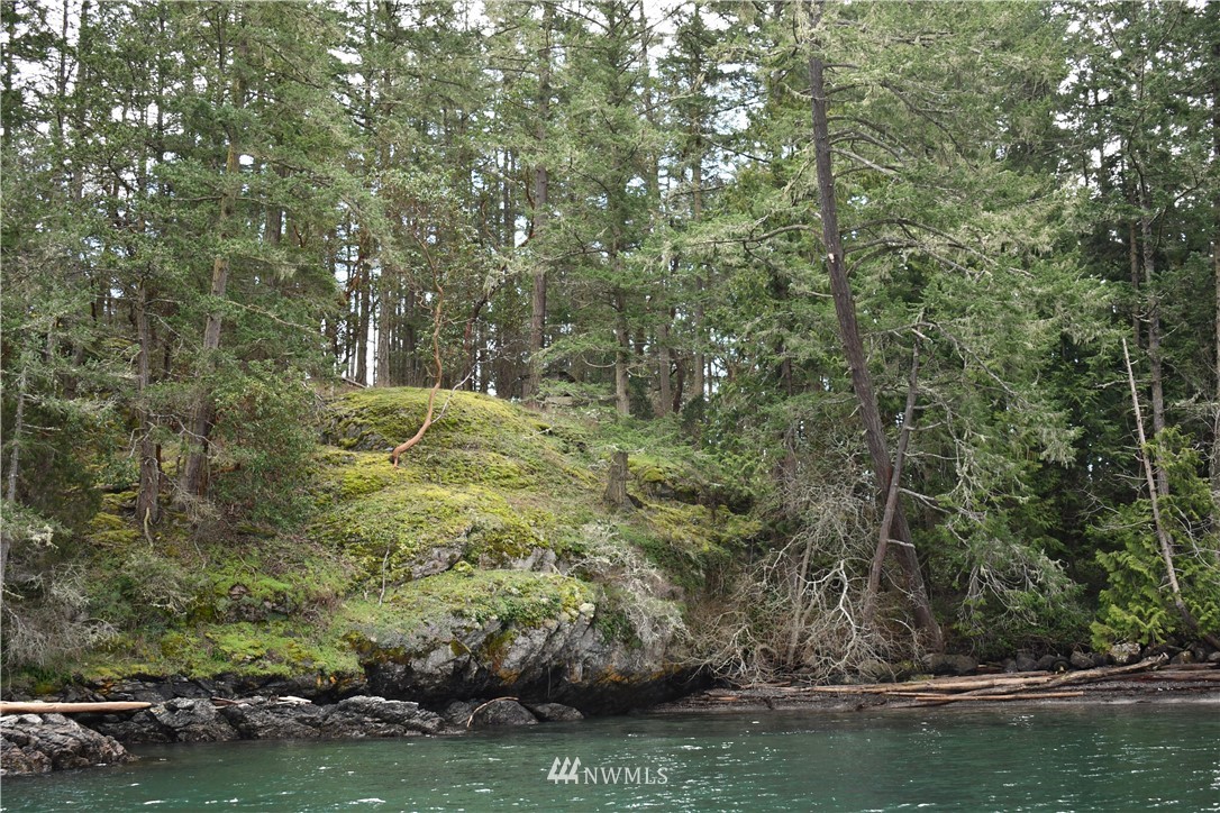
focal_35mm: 45
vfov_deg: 29.9
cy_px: 406
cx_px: 610
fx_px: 1525
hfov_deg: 43.6
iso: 640
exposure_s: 1/250
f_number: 4.2
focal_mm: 30
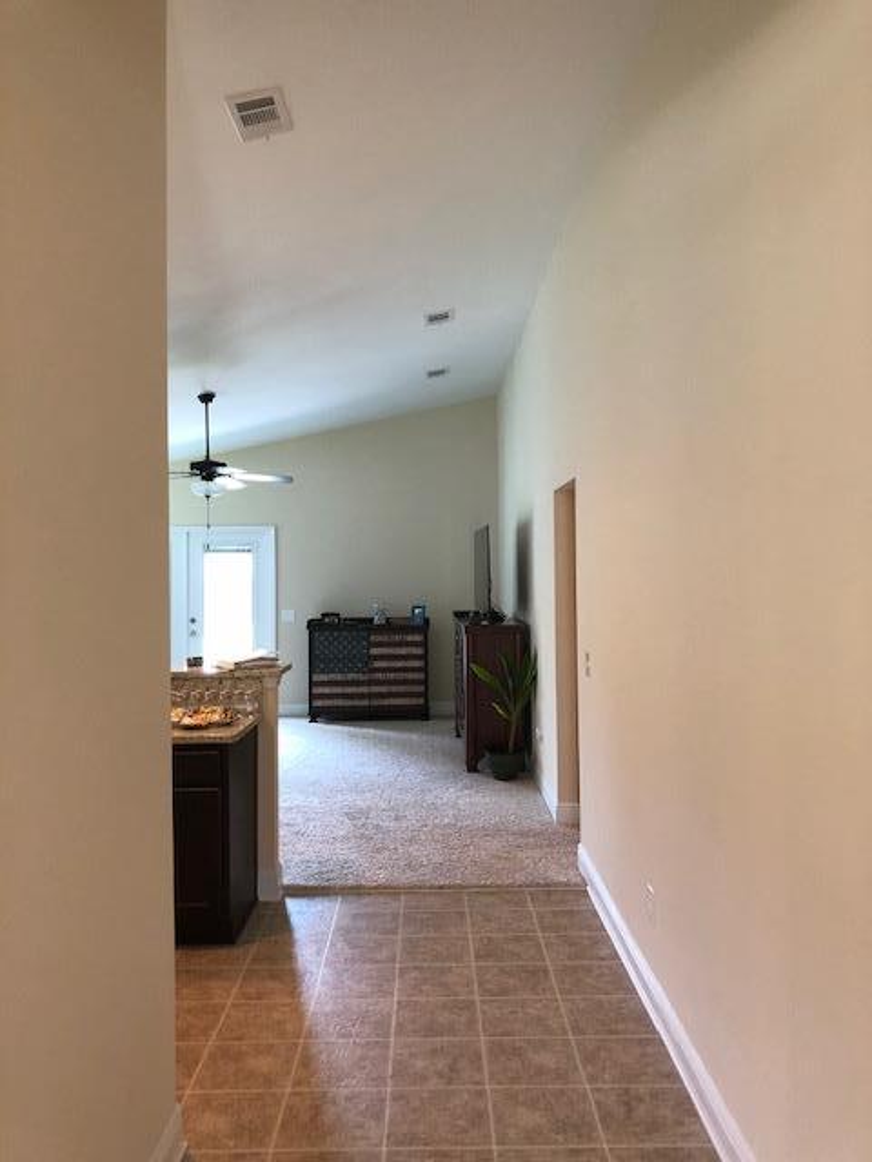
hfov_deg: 49.7
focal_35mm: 28
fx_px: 940
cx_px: 436
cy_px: 581
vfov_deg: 63.4
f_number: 1.8
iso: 40
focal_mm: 4
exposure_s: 1/15
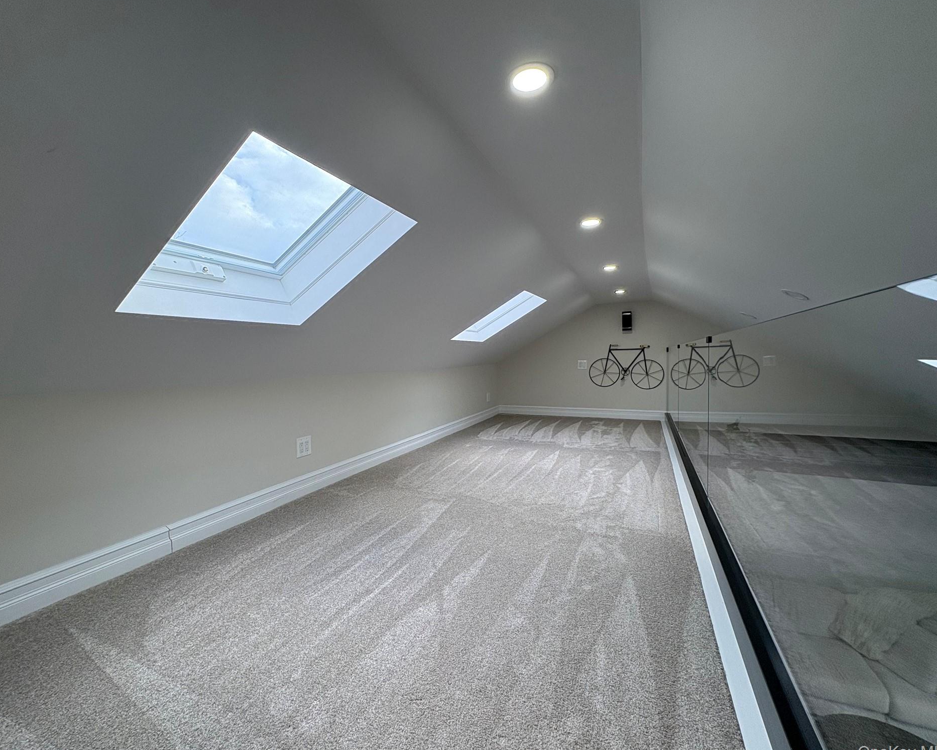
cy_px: 378
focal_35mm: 15
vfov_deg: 84.0
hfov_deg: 96.7
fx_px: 416
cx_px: 446
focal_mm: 2.22
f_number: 2.2
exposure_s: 1/102
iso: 80
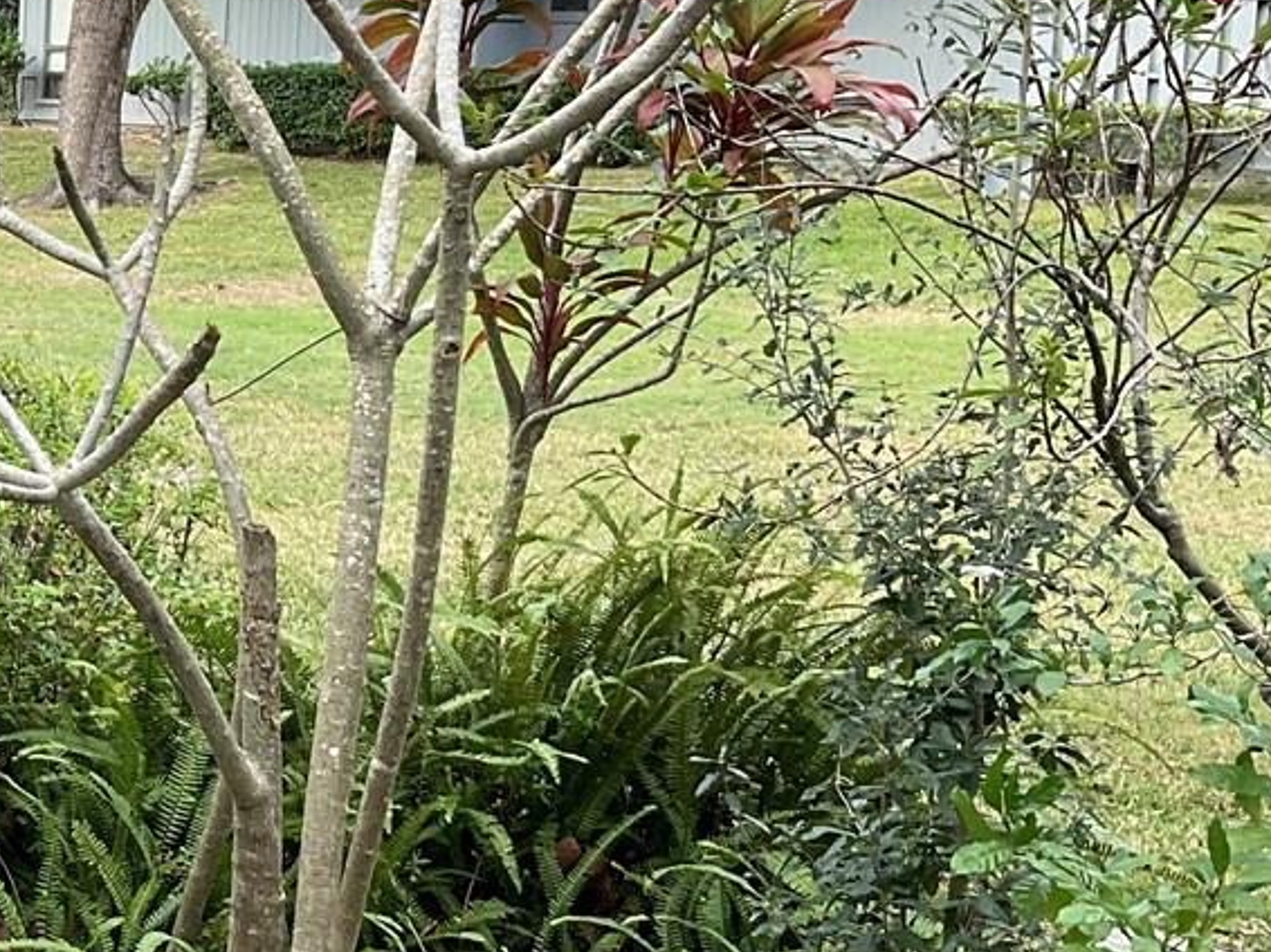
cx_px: -427
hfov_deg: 21.4
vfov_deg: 18.0
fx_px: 3010
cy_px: 379
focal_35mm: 82
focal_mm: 3
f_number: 1.8
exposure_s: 1/297
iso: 16
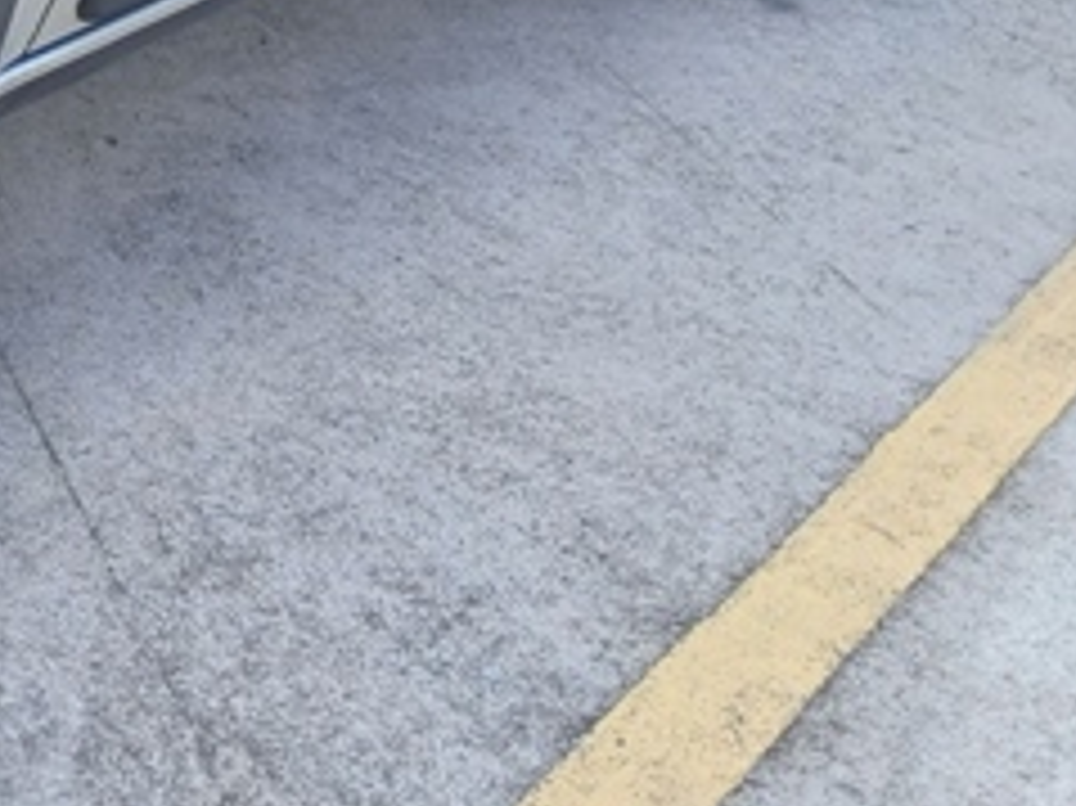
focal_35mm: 87
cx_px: -509
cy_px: -216
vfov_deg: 16.1
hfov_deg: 19.7
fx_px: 2703
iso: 20
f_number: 1.8
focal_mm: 3.98
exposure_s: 1/149
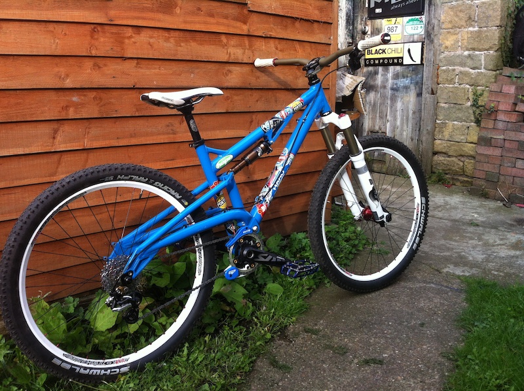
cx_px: 262
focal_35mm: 35
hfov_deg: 52.7
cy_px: 196
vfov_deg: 40.6
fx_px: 529
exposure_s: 1/217
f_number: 2.8
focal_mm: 3.85
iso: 80
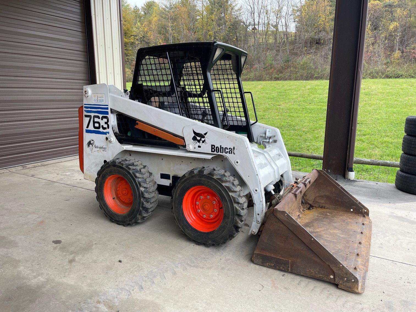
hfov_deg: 67.3
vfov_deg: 53.1
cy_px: 156
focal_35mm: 26
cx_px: 208
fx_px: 312
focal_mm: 5.1
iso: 32
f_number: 1.6
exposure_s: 1/211
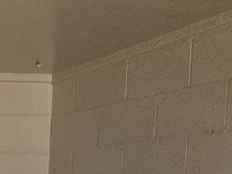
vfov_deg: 11.9
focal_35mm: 120
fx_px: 804
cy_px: 244
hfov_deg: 12.9
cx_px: -309
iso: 64
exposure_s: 1/60
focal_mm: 5.4
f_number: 1.8
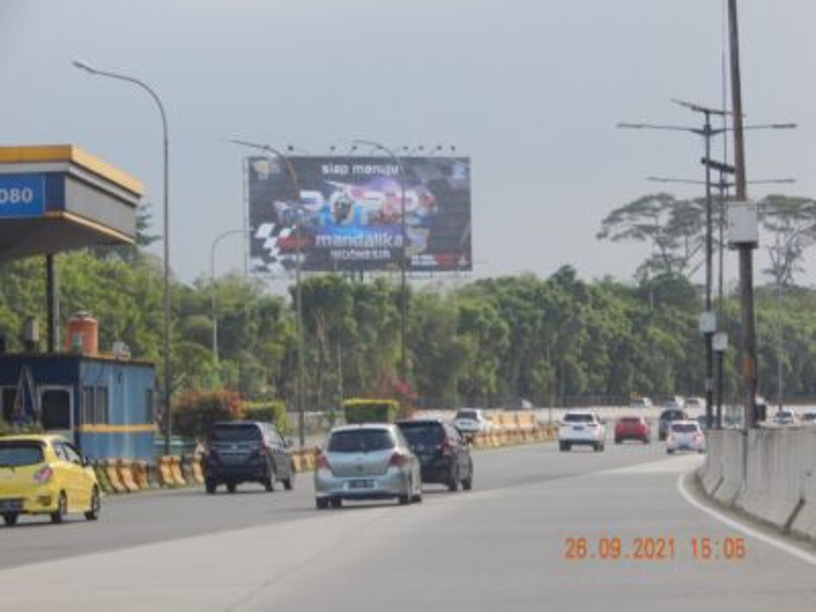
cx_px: 408
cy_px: 306
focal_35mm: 160
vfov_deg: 9.3
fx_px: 3772
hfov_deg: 12.3
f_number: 5.1
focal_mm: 28.7
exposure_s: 1/250
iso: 360
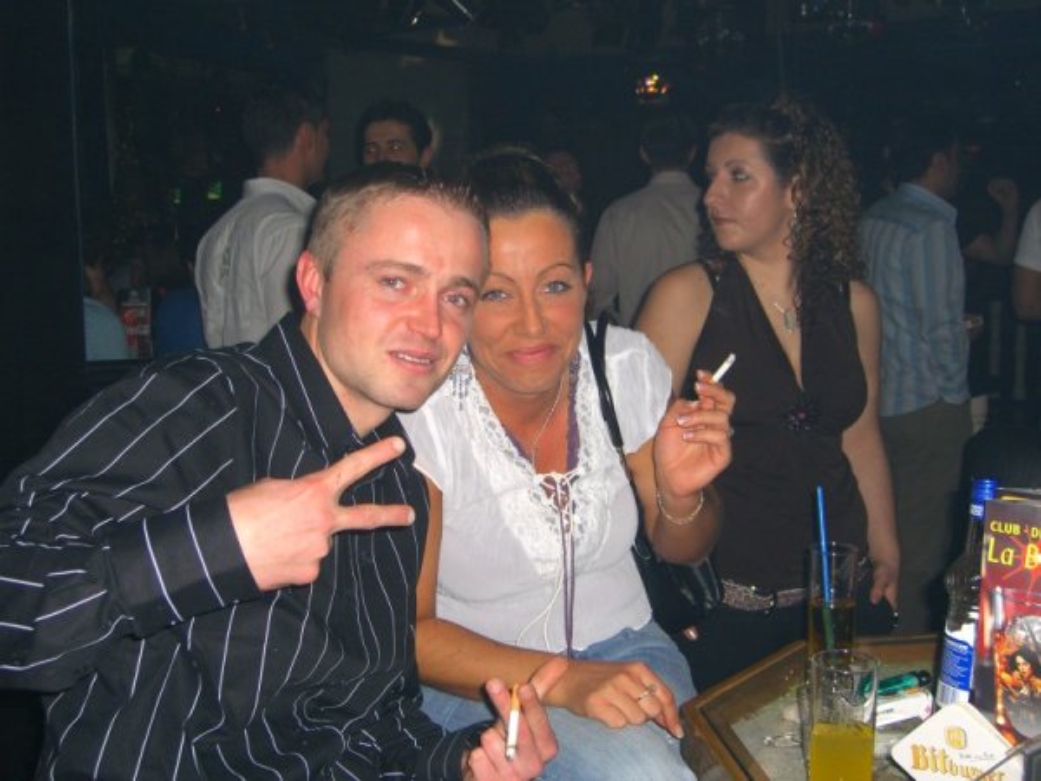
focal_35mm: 46
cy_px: 390
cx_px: 520
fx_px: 1383
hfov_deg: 41.2
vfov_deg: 31.5
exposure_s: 1/60
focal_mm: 9.5
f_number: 3.1
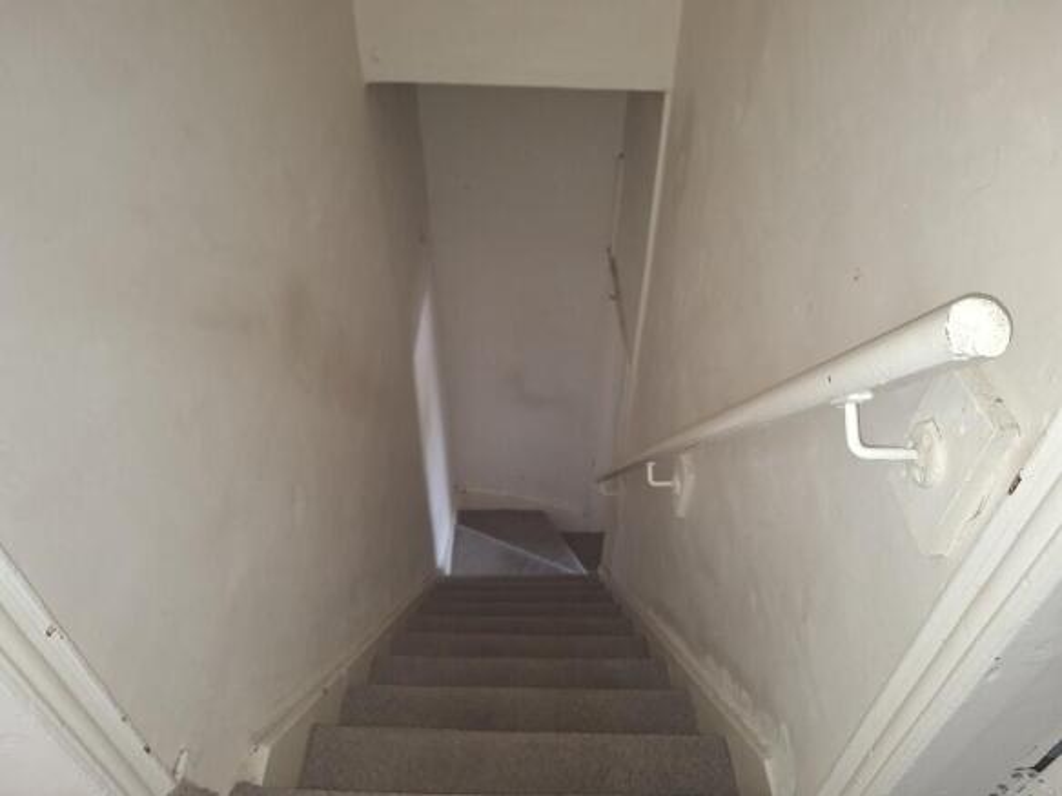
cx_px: 531
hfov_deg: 73.9
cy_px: 398
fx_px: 705
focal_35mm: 23
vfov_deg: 58.9
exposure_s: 1/40
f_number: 1.8
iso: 200
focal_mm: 5.54
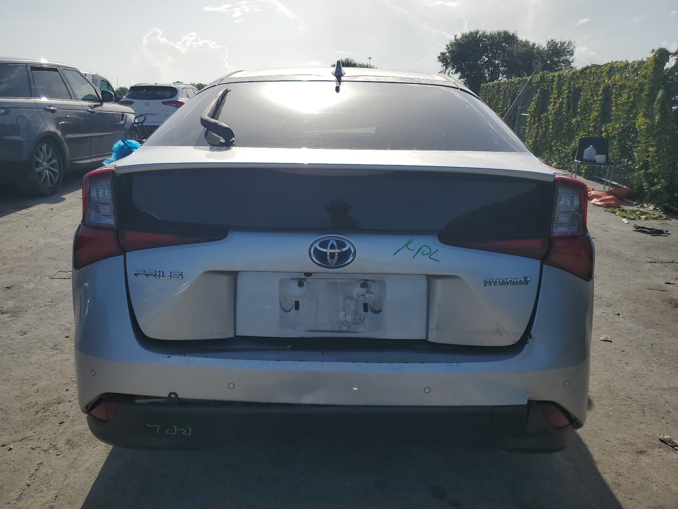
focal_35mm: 26
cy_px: 254
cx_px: 339
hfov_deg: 67.3
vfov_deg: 53.1
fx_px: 509
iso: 50
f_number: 1.5
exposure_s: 1/10000
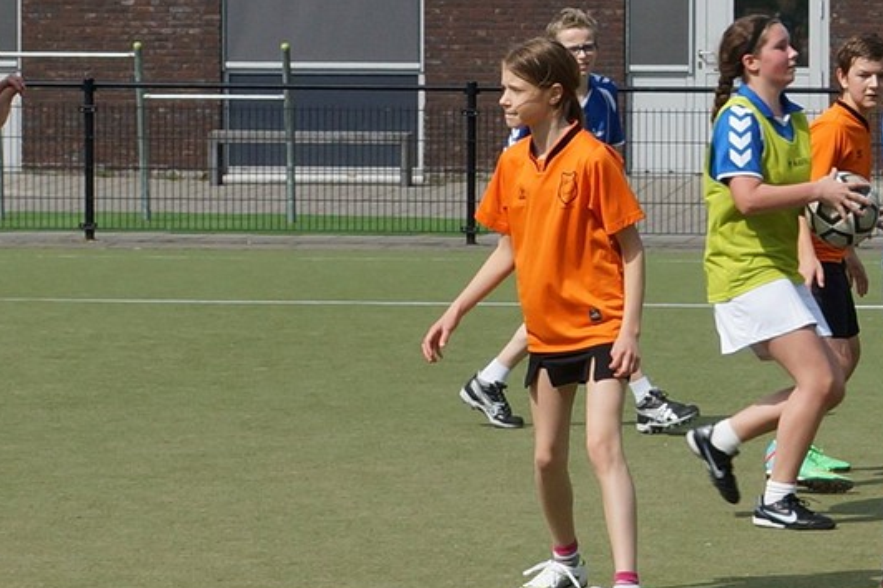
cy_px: 216
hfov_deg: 27.0
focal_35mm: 75
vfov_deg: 18.1
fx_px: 1838
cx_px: 496
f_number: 6.3
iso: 100
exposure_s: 1/640
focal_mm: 26
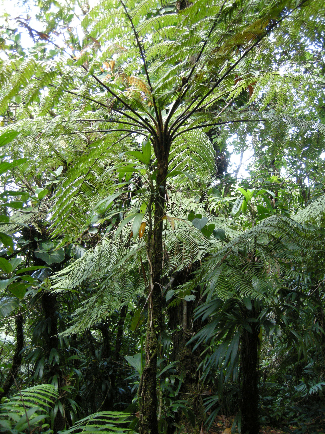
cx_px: 159
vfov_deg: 51.4
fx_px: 451
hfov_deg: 39.7
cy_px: 215
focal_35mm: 36
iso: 271
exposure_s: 1/61
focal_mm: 7.5
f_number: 2.7
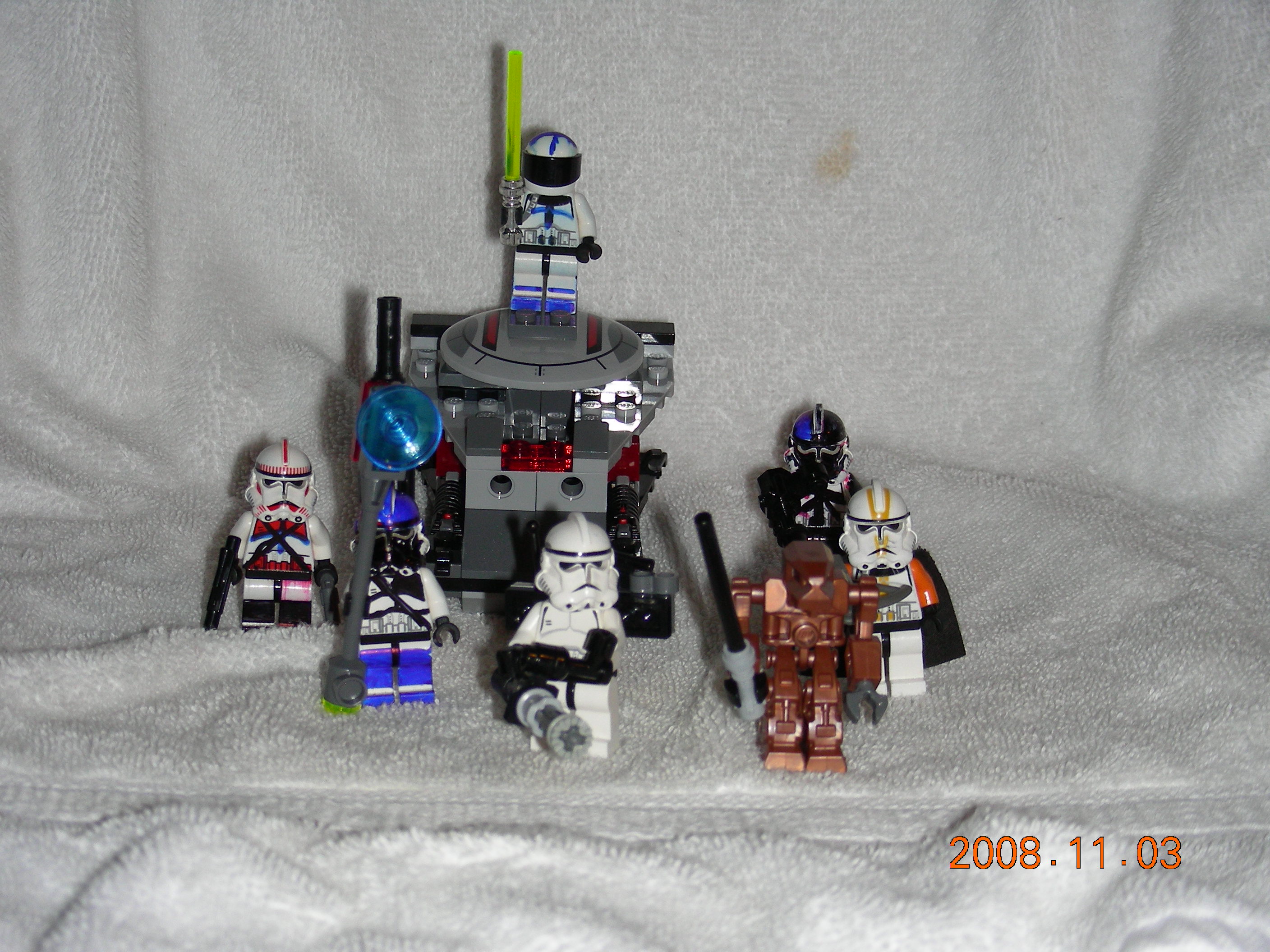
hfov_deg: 27.8
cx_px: 635
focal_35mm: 70
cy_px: 476
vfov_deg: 21.0
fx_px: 2568
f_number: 3.5
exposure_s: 1/60.1
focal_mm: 11.7
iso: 50
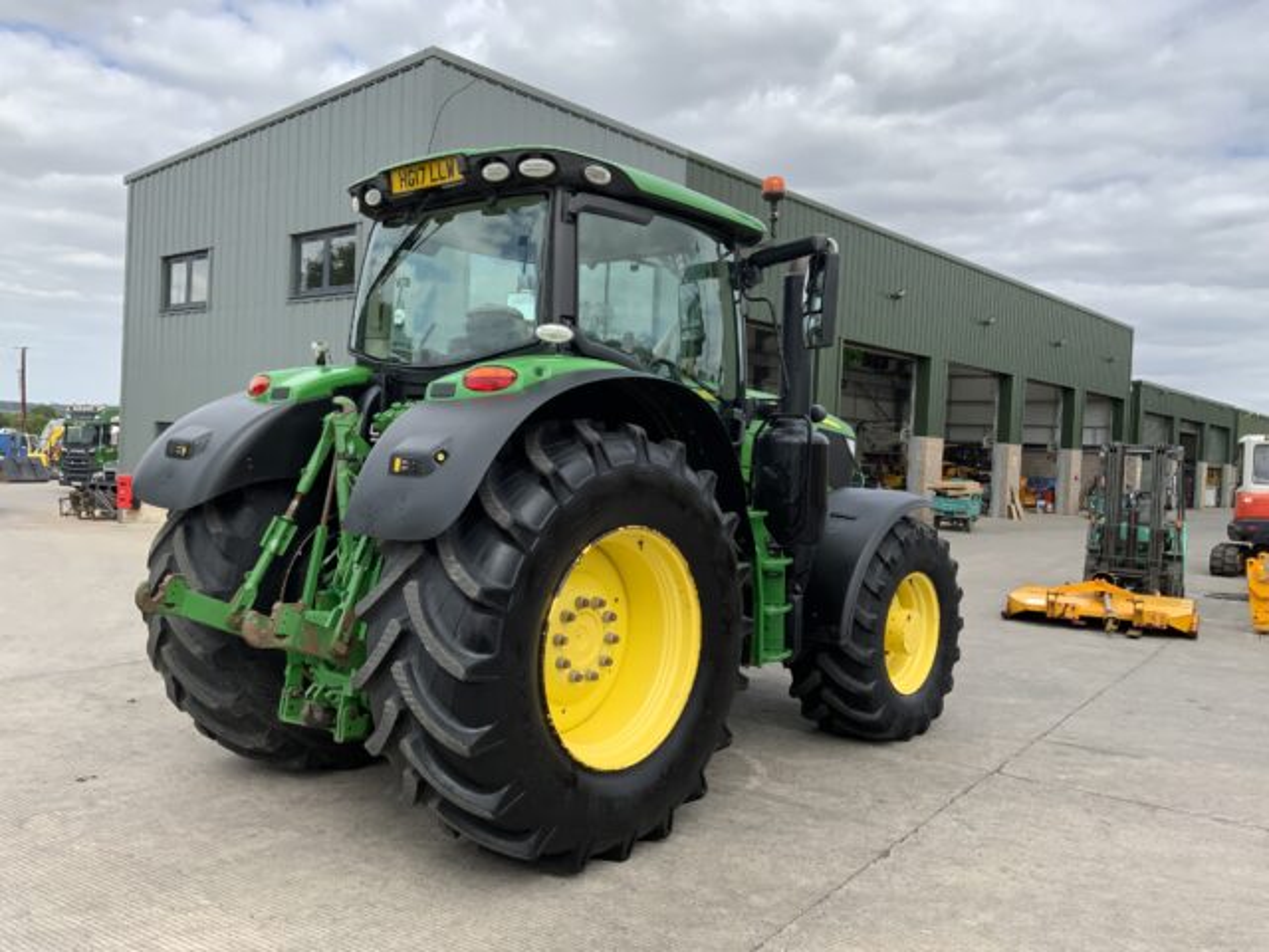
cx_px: 634
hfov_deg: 61.7
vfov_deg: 48.2
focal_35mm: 29
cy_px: 476
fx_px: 1063
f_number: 1.8
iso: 16
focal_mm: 3
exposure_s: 1/1076
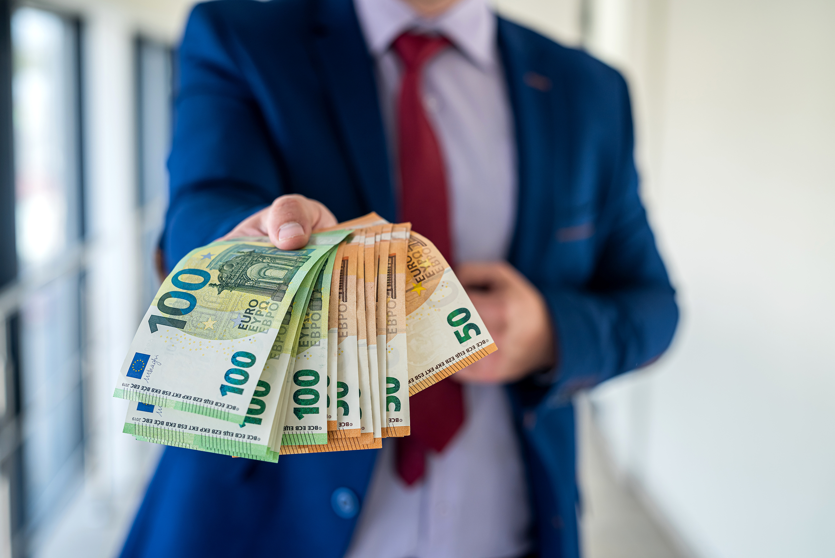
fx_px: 1160
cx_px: 418
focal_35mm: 50
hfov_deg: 39.6
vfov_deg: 27.0
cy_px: 279
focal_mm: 50
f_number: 2.8
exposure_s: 1/160
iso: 250
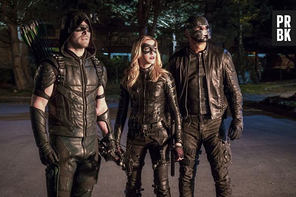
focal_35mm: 70
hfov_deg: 28.9
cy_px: 98
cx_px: 148
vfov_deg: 19.4
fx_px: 575
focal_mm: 70
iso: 10000
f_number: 6.3
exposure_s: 1/125
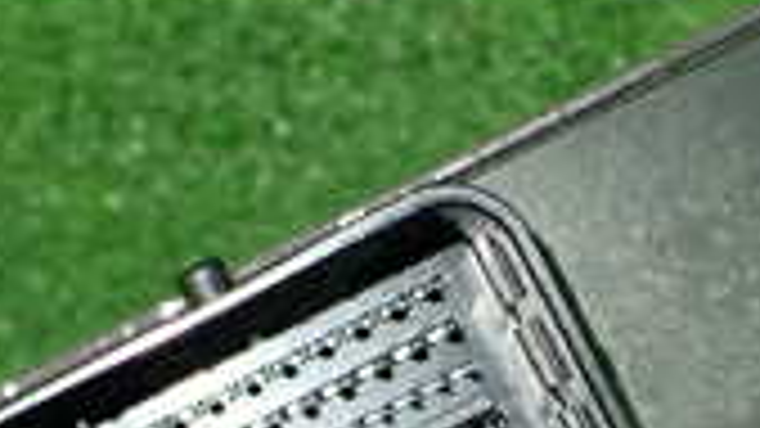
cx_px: 526
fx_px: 2337
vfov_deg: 10.4
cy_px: 369
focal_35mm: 116
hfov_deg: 18.4
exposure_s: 1/60
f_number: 2.3
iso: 800
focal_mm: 5.4
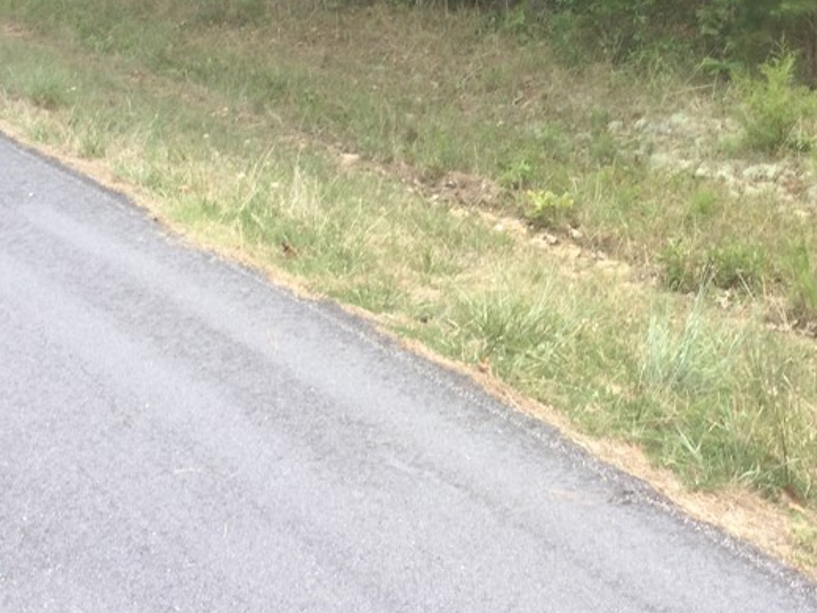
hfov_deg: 31.6
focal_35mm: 61
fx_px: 1440
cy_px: 130
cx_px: 492
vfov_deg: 23.7
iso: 32
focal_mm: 3.3
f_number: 2.4
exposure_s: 1/120
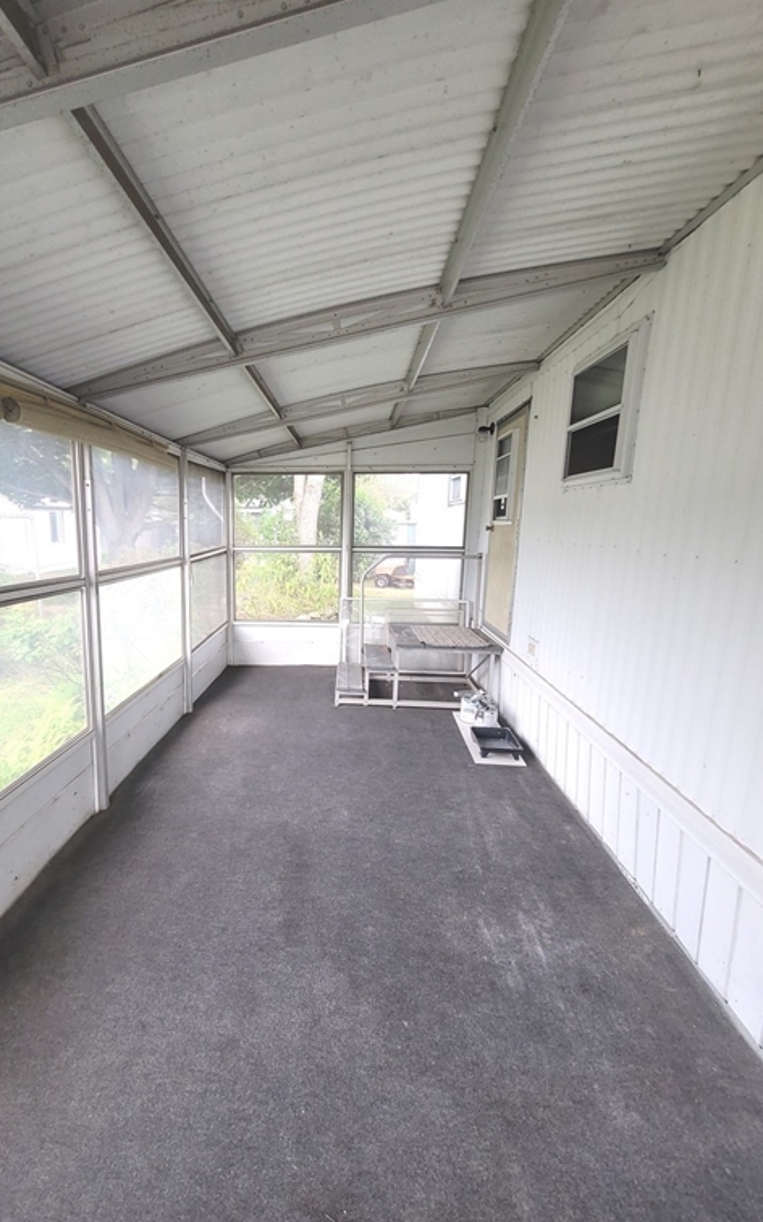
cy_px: 614
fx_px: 466
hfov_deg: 77.7
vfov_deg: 105.3
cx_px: 307
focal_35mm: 14
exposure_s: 1/60
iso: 64
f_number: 2.2
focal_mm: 2.2
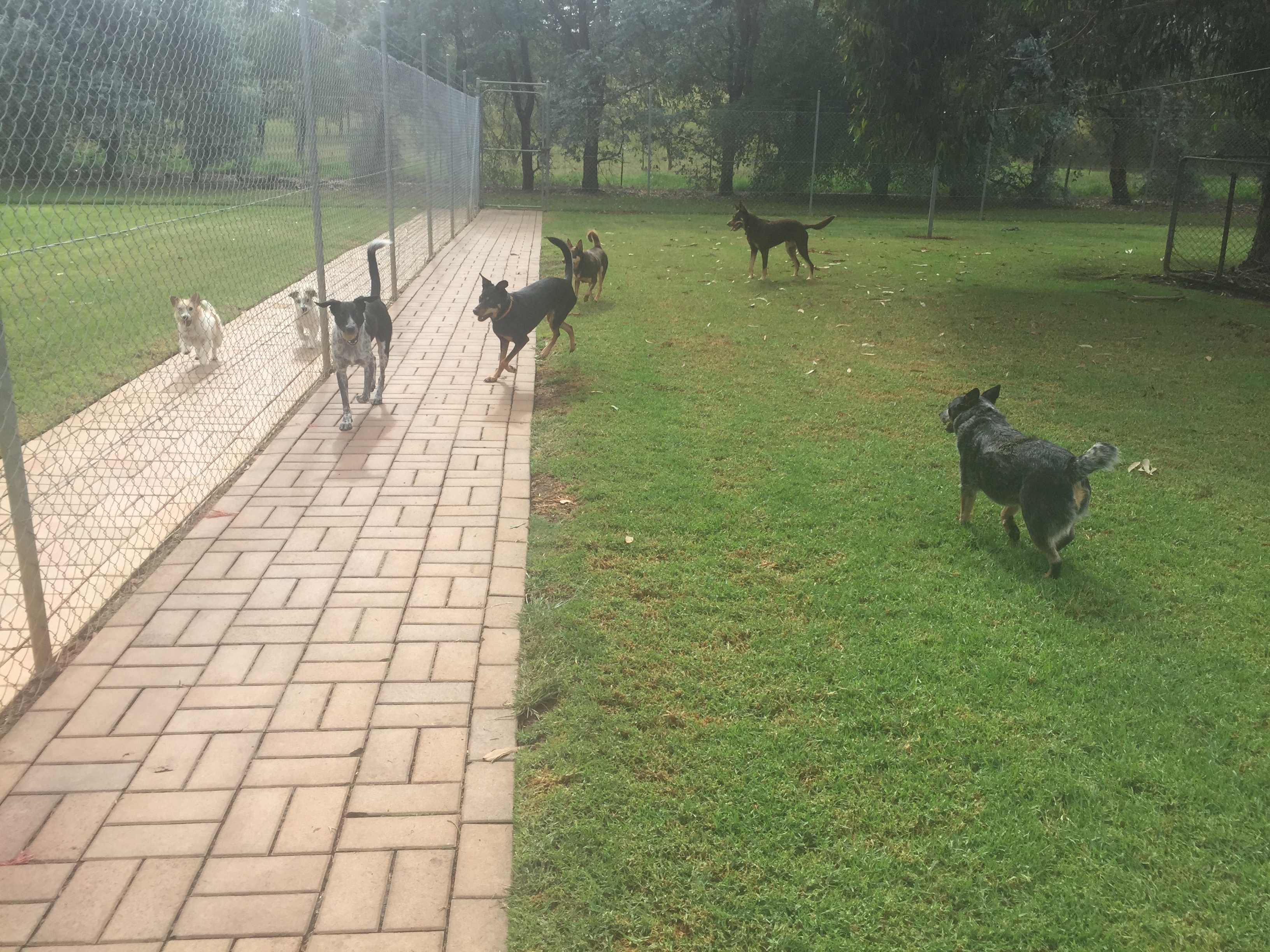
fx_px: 1064
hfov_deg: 61.7
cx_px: 635
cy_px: 476
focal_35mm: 29
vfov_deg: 48.2
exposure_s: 1/1163
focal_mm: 4.15
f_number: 2.2
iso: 32
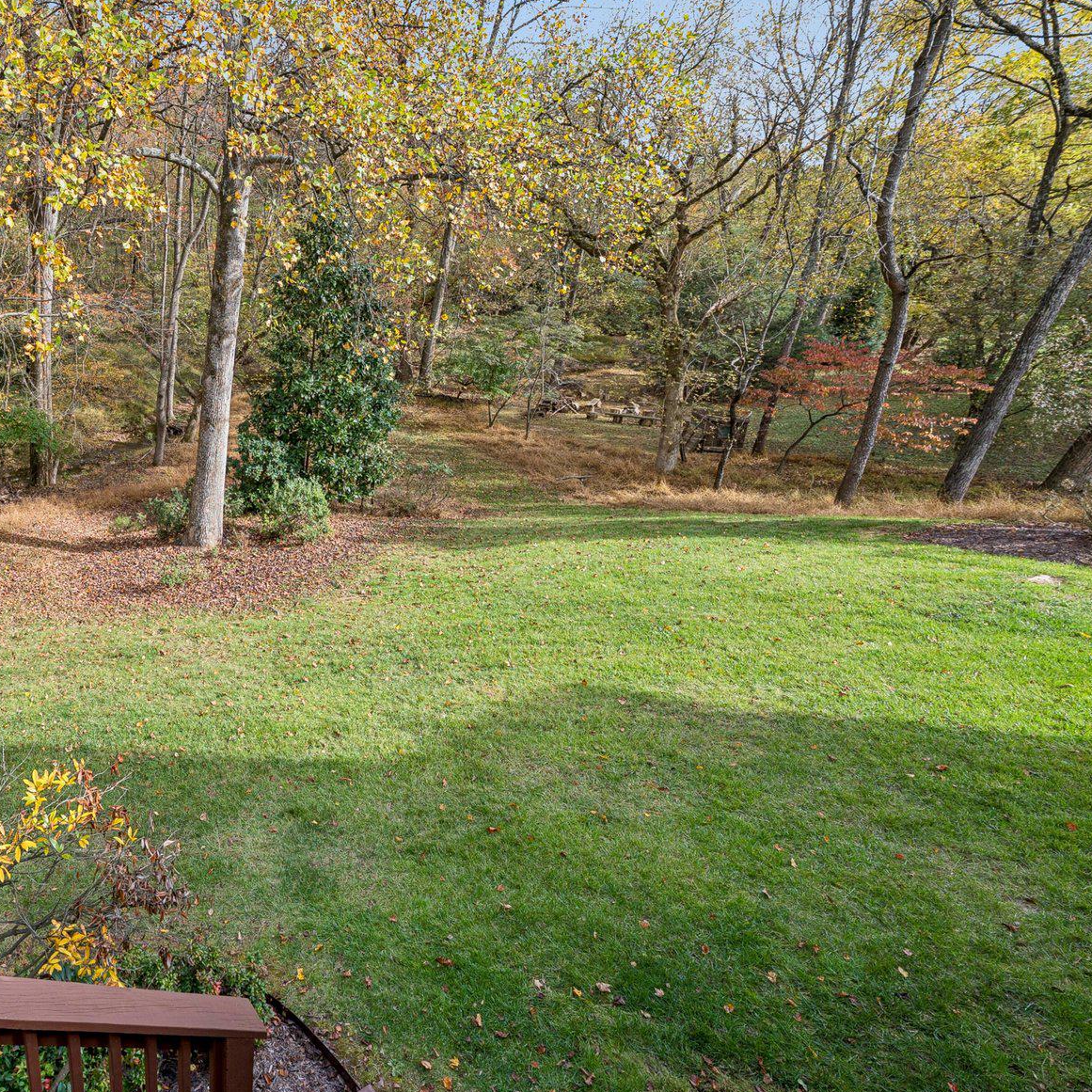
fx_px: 642
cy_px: 483
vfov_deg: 80.4
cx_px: 169
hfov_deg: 69.9
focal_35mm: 18
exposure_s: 1/80
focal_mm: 12
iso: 80
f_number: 5.6
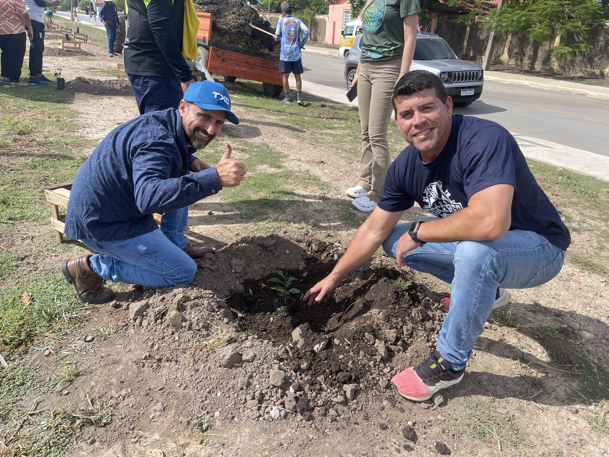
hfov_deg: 69.4
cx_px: 304
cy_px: 228
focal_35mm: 25
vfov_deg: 54.9
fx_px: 440
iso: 32
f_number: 1.6
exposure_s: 1/1946
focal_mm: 5.1
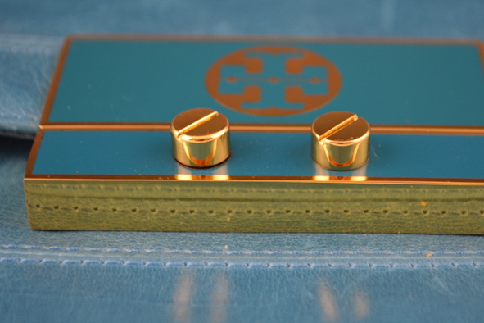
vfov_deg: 14.0
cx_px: 280
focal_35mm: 98
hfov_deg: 20.9
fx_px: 1312
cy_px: 170
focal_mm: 55
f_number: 5.6
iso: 400
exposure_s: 1/40
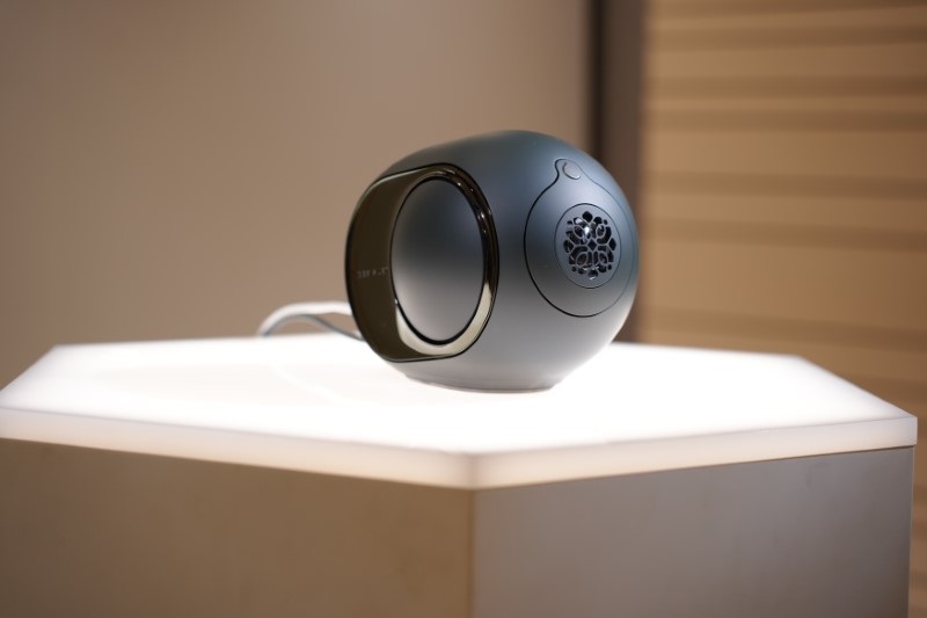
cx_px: 464
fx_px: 1931
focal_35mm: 75
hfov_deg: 27.0
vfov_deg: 18.2
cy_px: 309
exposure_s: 1/100
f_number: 2.8
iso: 500
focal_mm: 75
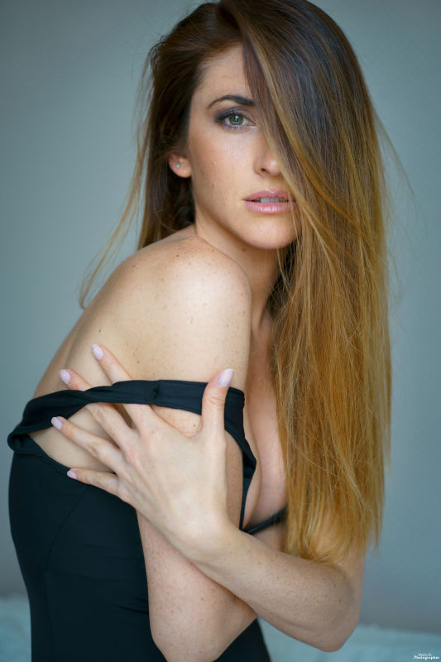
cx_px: 220
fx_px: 919
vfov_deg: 39.6
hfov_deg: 27.0
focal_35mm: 50
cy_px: 331
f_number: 2.8
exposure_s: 1/160
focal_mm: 50
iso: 640
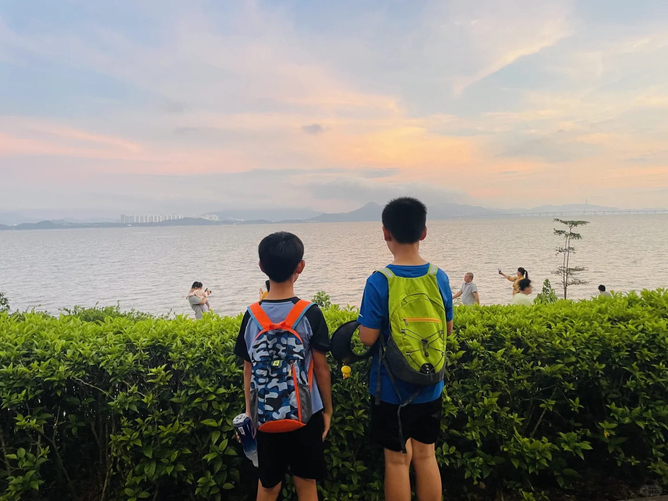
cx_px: 334
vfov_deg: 53.1
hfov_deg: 67.3
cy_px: 250
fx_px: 502
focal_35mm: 26
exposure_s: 1/70
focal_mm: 4.2
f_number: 1.6
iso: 125
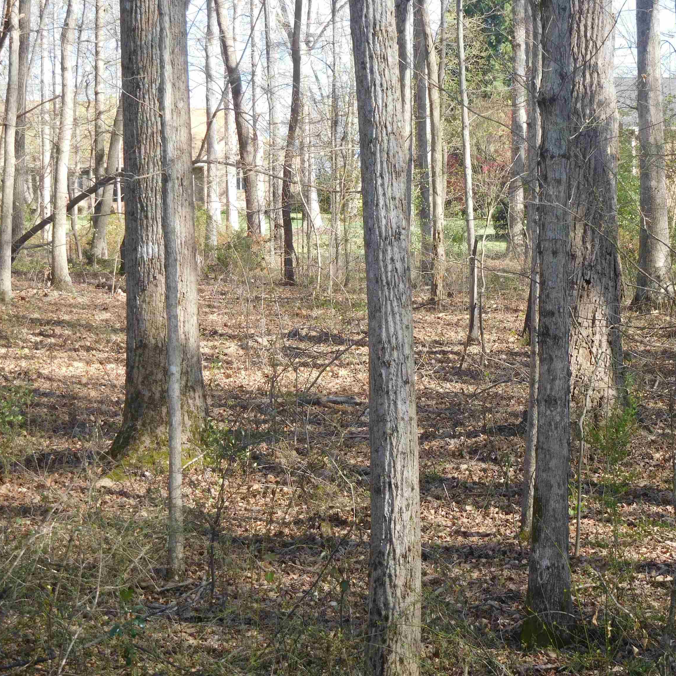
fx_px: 2607
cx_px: 435
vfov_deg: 14.8
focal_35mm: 118
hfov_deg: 14.8
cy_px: 338
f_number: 4.8
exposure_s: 1/125
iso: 125
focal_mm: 17.8
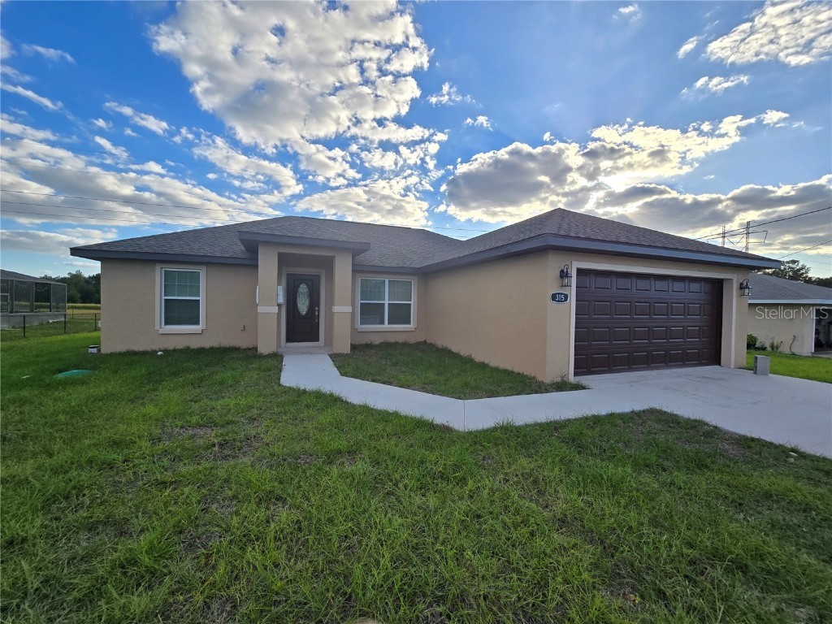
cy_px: 312
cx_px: 416
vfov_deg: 89.9
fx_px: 312
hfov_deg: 106.2
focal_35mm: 13
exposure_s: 1/1869
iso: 50
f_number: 2.2
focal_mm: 2.2
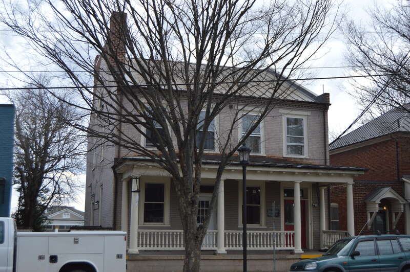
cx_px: 205
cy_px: 136
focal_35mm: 46
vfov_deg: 28.9
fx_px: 529
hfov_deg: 42.4
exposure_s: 1/125
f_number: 5.6
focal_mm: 31
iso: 180
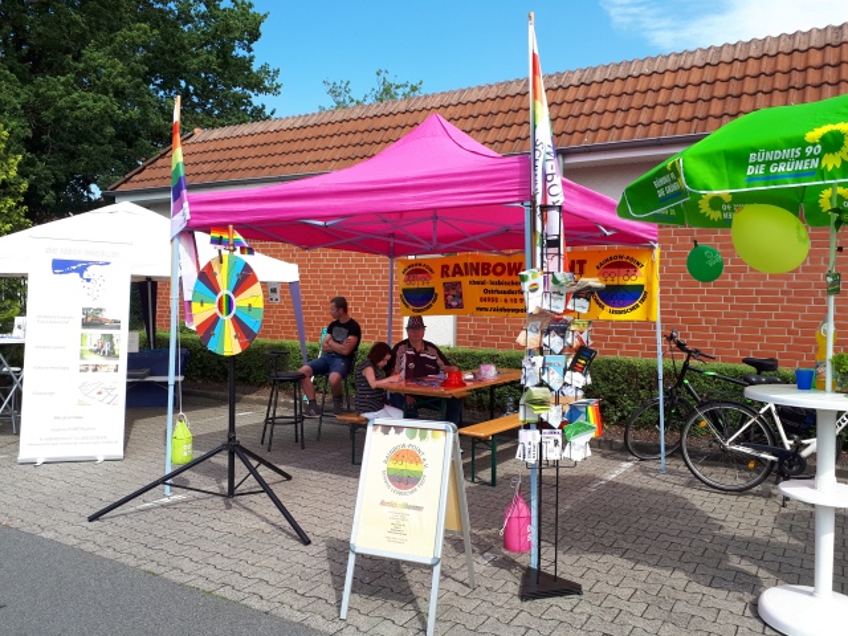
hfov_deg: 65.3
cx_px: 424
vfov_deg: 51.4
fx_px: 661
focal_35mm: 27
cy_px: 318
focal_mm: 3.6
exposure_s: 1/673
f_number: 1.9
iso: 40
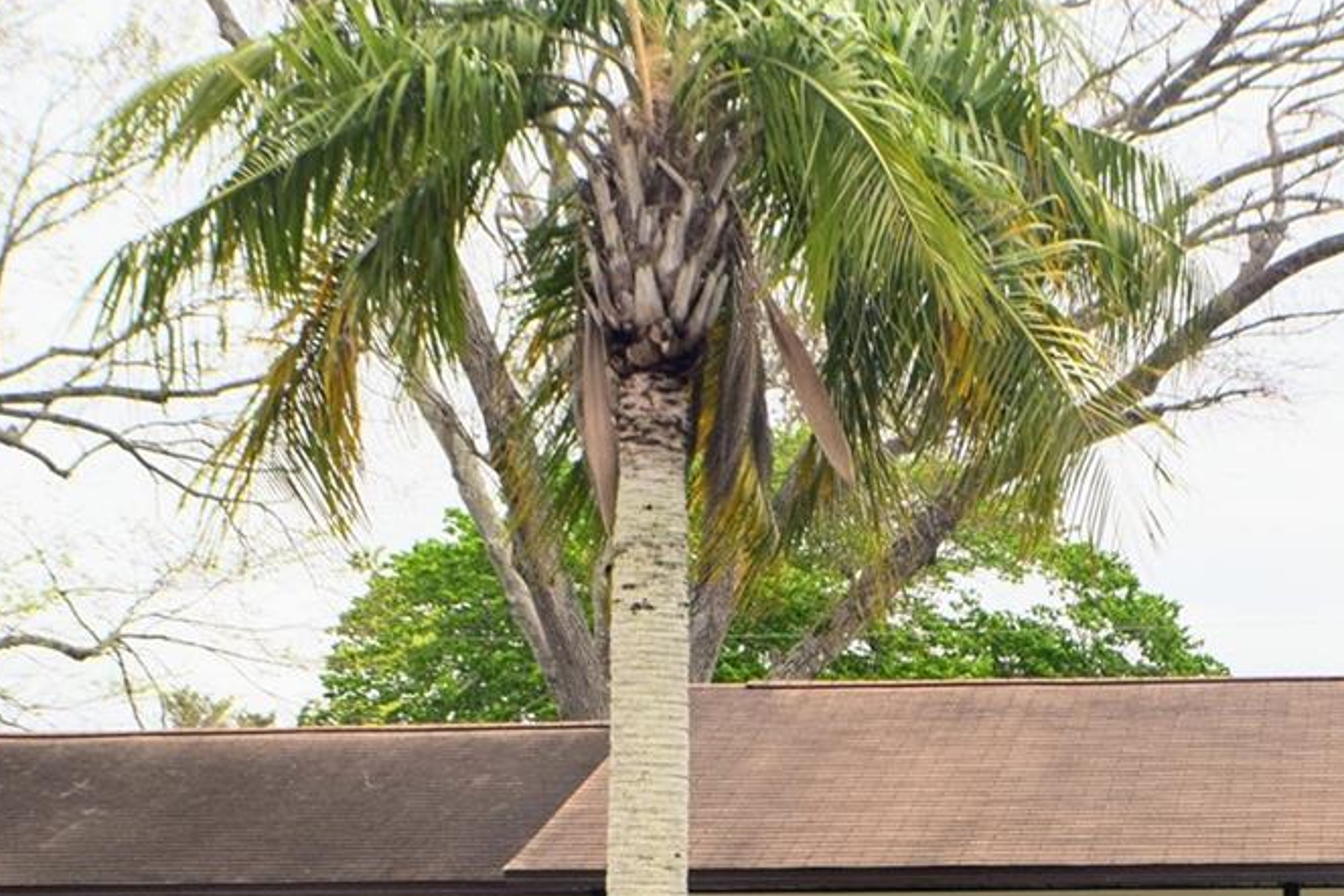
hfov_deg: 16.6
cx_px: 1010
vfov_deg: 11.0
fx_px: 4592
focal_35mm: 123
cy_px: 997
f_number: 11
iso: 400
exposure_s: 1/500
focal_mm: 34
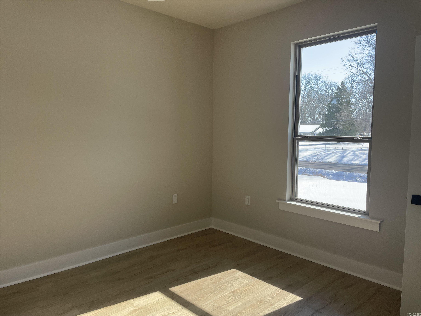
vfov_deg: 53.1
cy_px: 158
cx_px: 210
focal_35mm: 26
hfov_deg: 67.3
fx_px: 316
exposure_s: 1/545
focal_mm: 4.2
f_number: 1.6
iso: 32
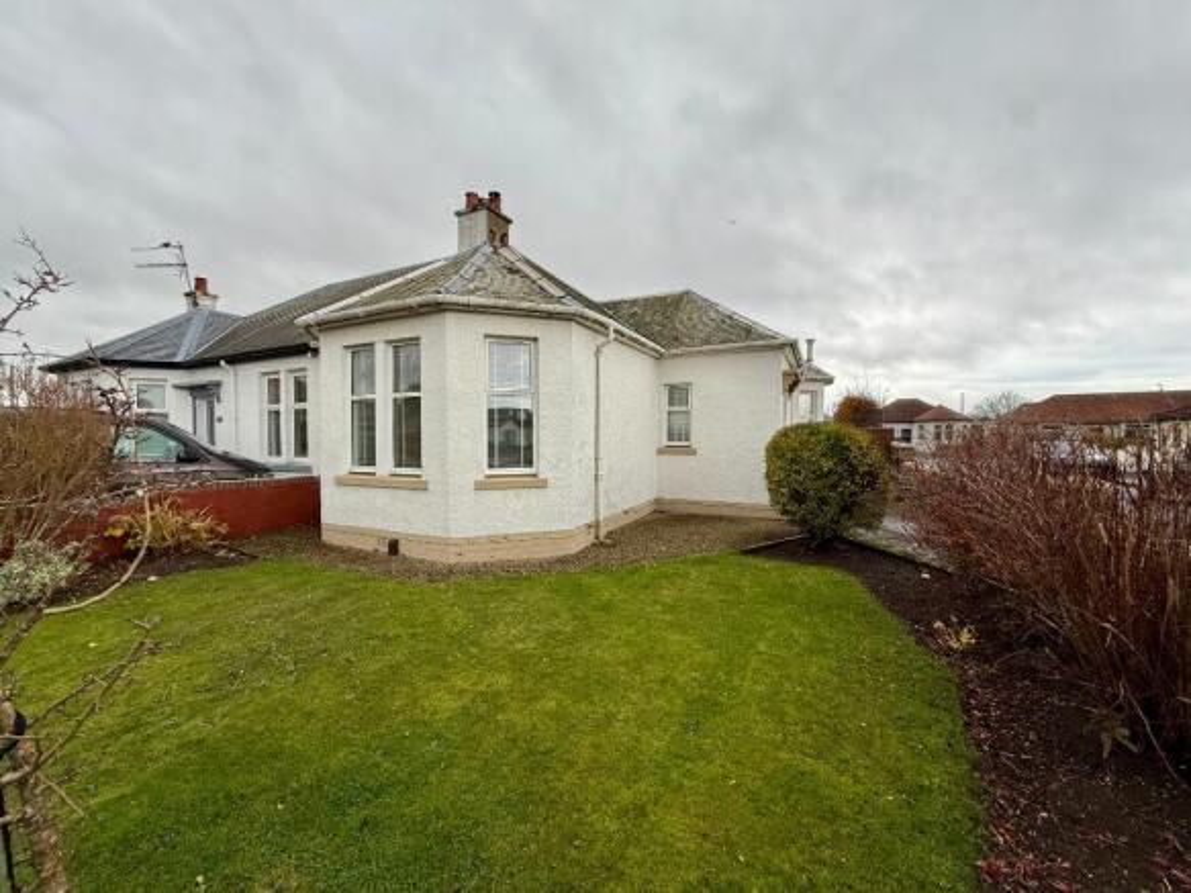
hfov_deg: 102.1
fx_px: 482
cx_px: 596
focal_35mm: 14
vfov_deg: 85.7
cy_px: 446
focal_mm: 2.22
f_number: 2.2
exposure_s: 1/168
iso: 50
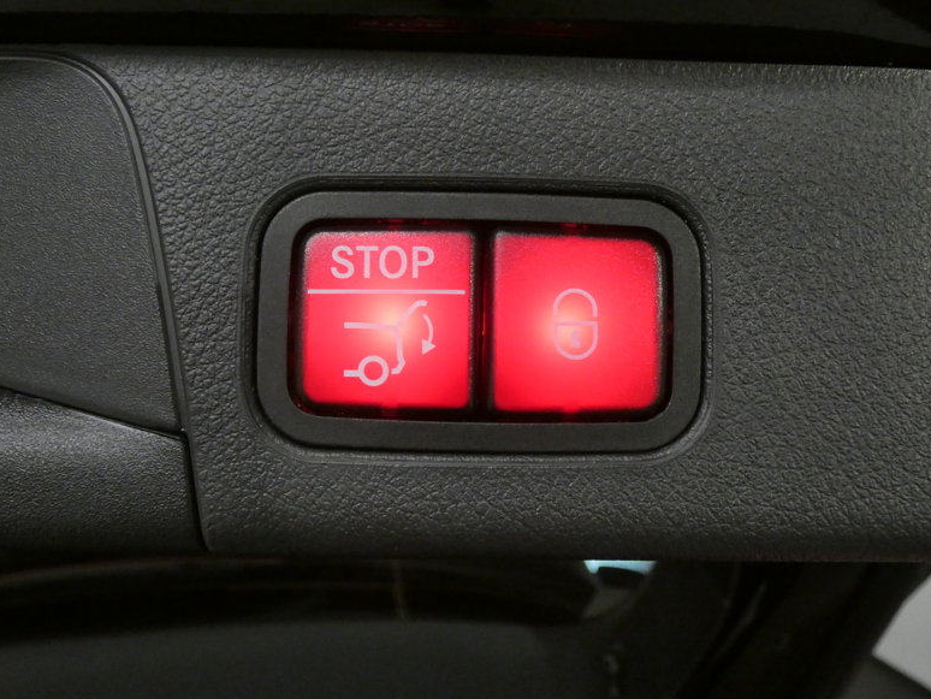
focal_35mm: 31
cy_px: 342
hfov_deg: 58.3
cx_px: 476
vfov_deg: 45.5
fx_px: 834
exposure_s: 1/80
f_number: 3.3
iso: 640
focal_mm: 5.3
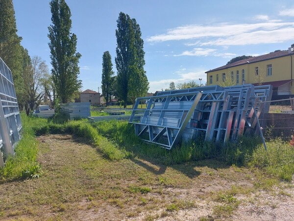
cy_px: 110
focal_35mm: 24
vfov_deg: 56.8
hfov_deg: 71.6
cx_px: 147
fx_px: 204
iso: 32
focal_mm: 5.23
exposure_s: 1/1283
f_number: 1.8
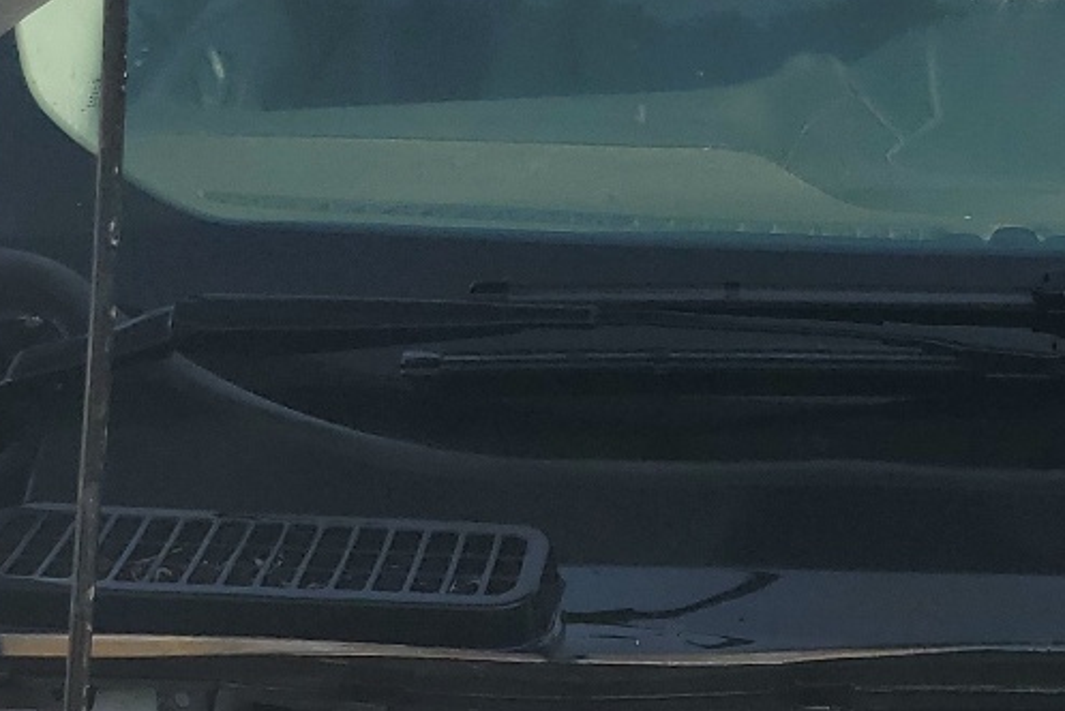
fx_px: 2575
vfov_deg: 14.0
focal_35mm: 87
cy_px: 1279
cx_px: 996
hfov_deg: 22.7
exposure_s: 1/10000
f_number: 1.5
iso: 50
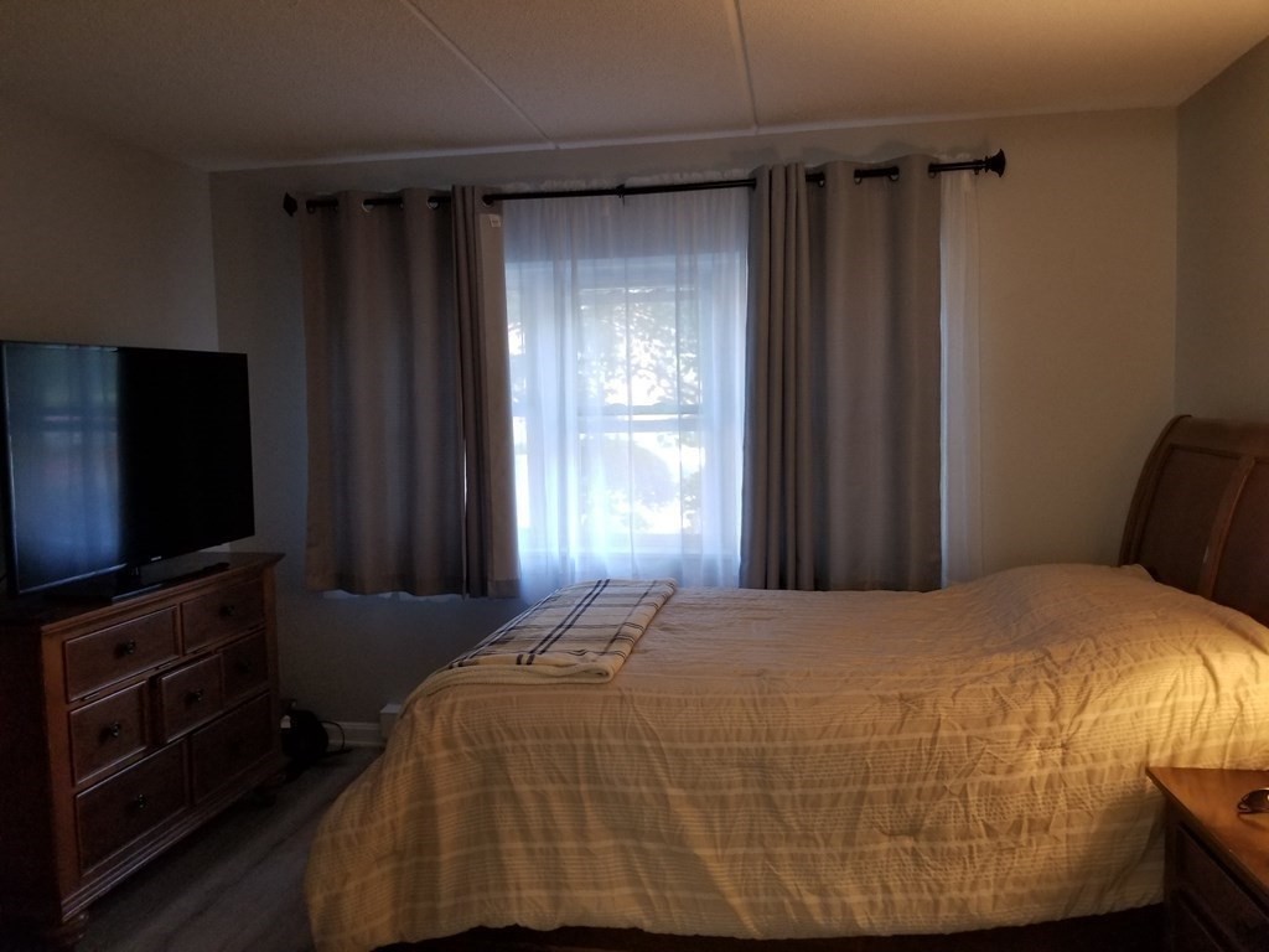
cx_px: 634
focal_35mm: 26
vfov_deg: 53.1
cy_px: 476
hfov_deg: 67.3
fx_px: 953
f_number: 1.7
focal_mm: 4.25
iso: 160
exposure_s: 1/40
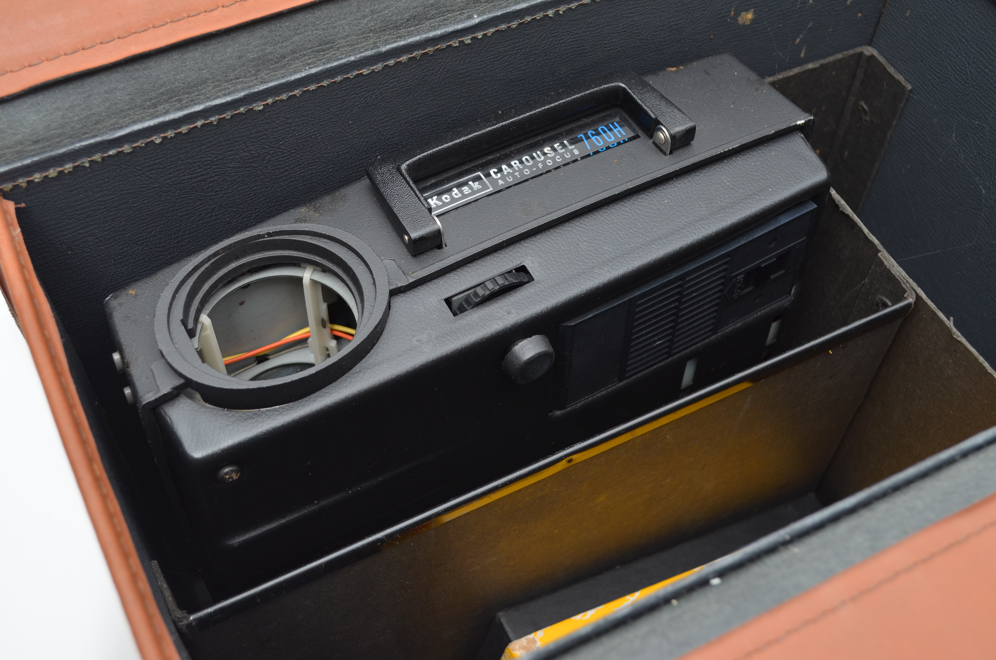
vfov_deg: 29.7
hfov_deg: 43.7
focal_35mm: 45
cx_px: 498
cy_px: 330
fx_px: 1242
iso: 250
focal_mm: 30
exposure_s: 1/125
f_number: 5.6
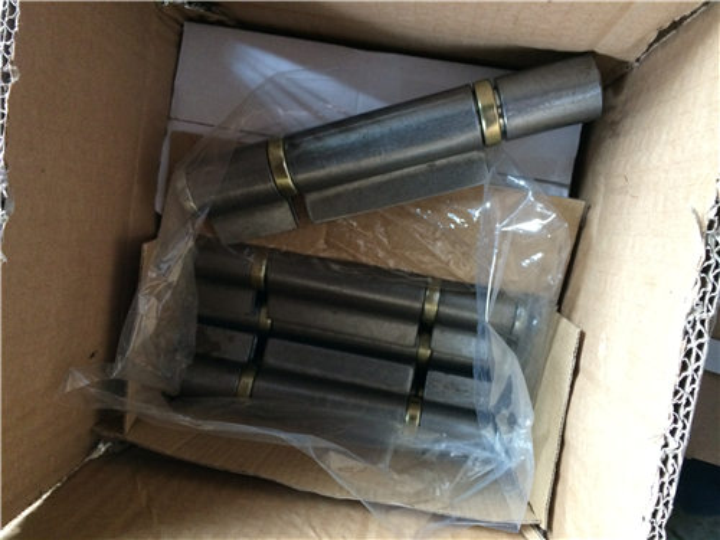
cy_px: 270
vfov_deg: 46.8
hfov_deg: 60.0
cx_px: 360
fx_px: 624
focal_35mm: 30
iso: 320
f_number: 2.2
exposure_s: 1/30
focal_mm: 4.12
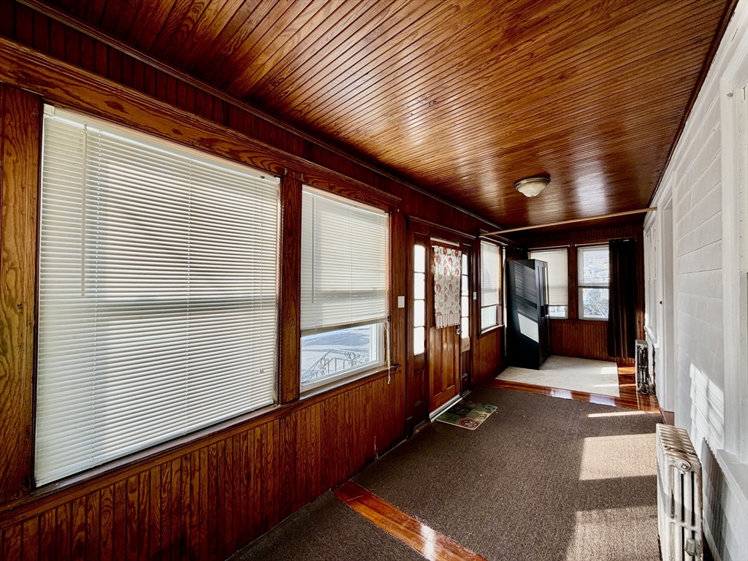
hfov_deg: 102.1
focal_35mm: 14
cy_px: 280
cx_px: 374
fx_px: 303
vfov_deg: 85.7
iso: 40
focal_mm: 2.22
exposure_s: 1/144
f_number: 2.2
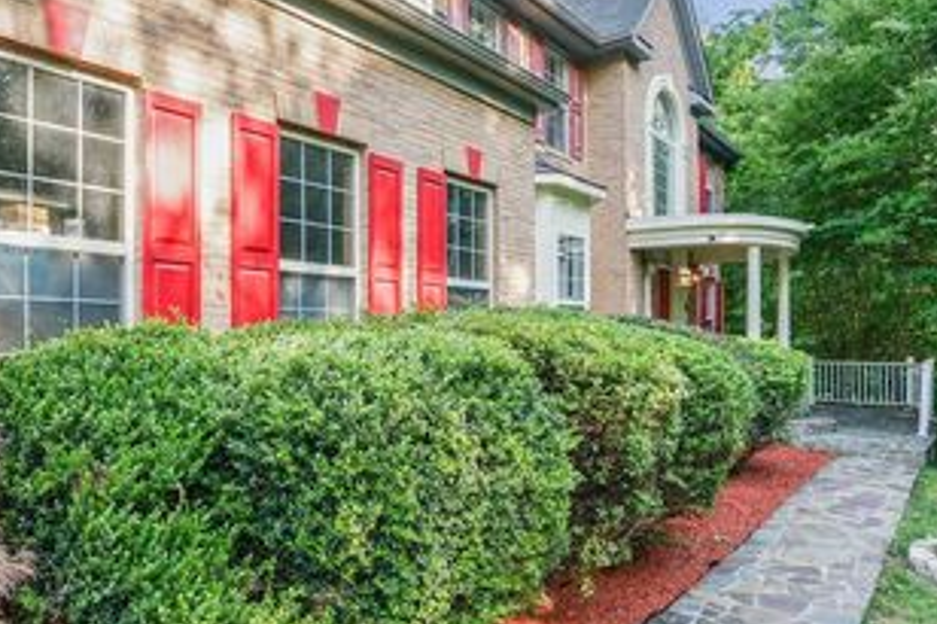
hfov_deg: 68.4
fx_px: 676
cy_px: 333
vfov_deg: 49.5
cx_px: 356
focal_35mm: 26
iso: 400
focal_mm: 16
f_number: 9
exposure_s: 1/80
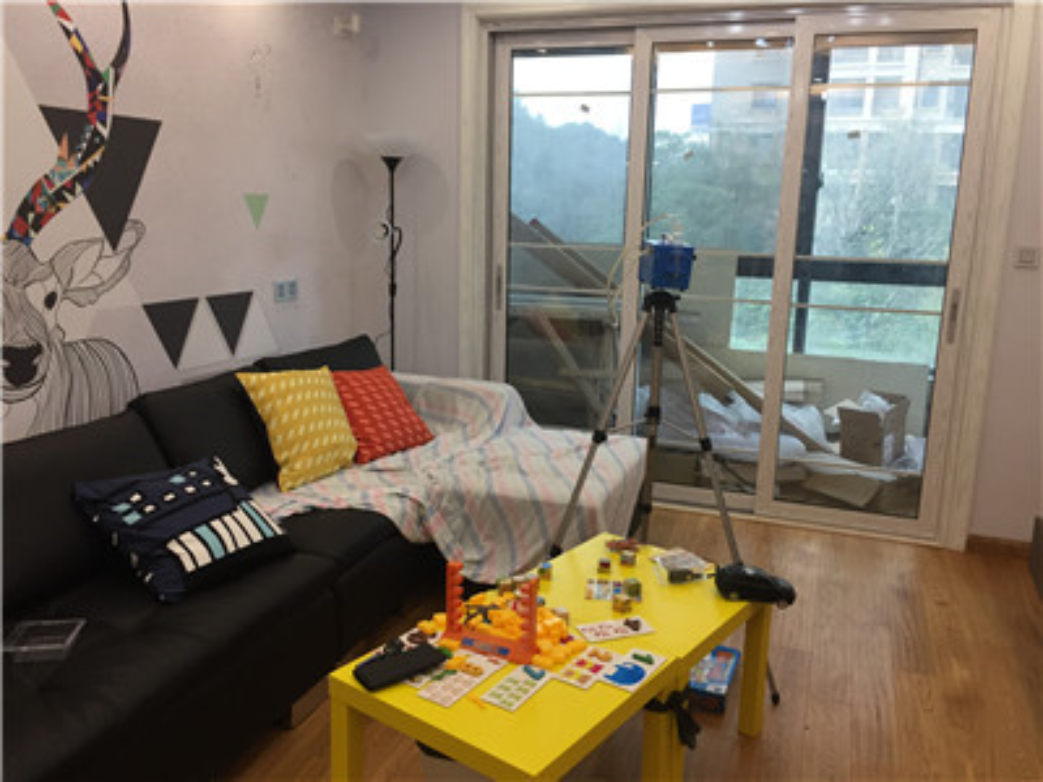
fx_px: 874
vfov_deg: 48.2
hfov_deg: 61.7
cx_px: 522
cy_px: 391
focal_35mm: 29
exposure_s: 1/33
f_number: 2.2
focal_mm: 4.15
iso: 50
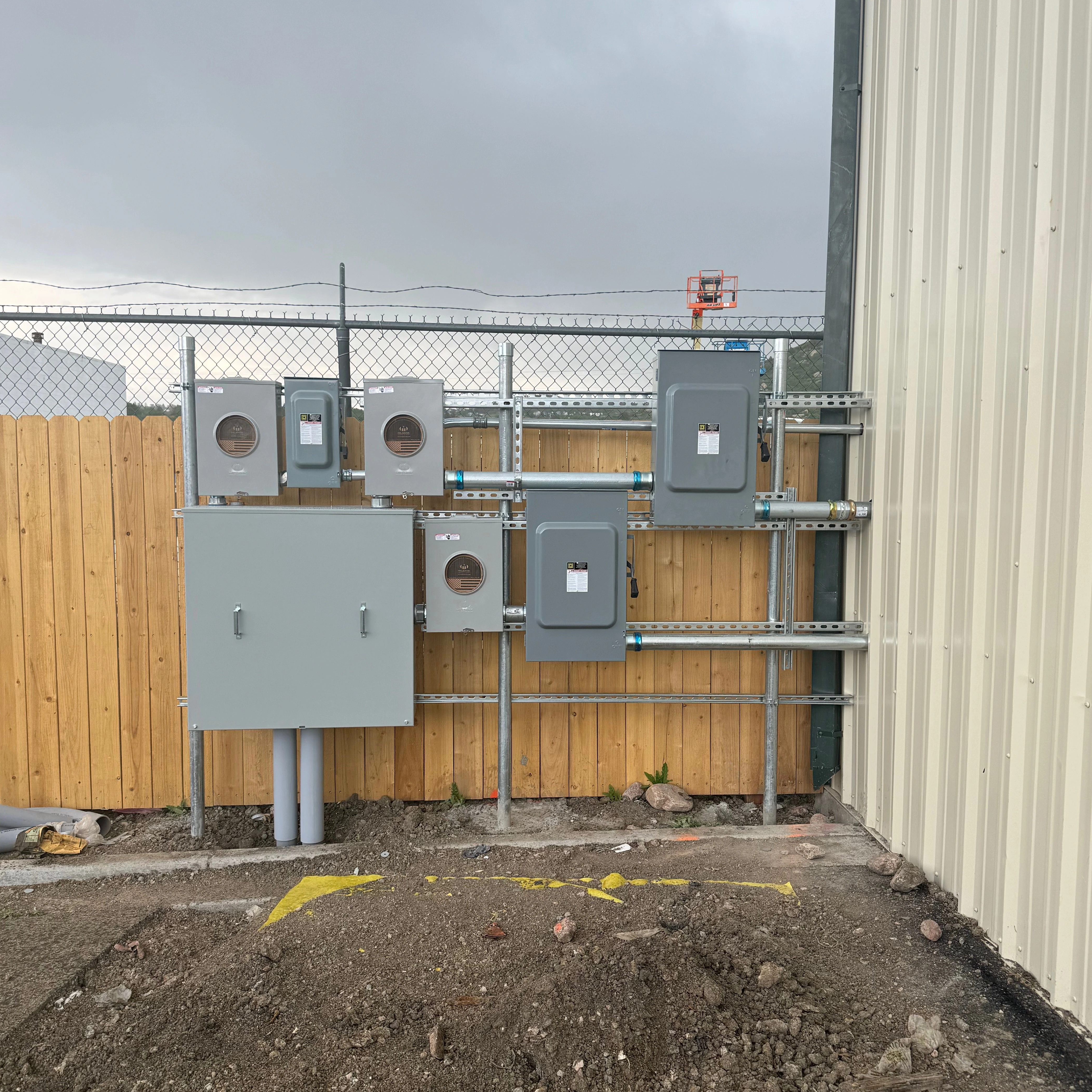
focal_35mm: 29
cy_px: 539
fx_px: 1035
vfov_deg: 55.6
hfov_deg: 55.6
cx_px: 550
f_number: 1.78
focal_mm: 6.76
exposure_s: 1/822
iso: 80
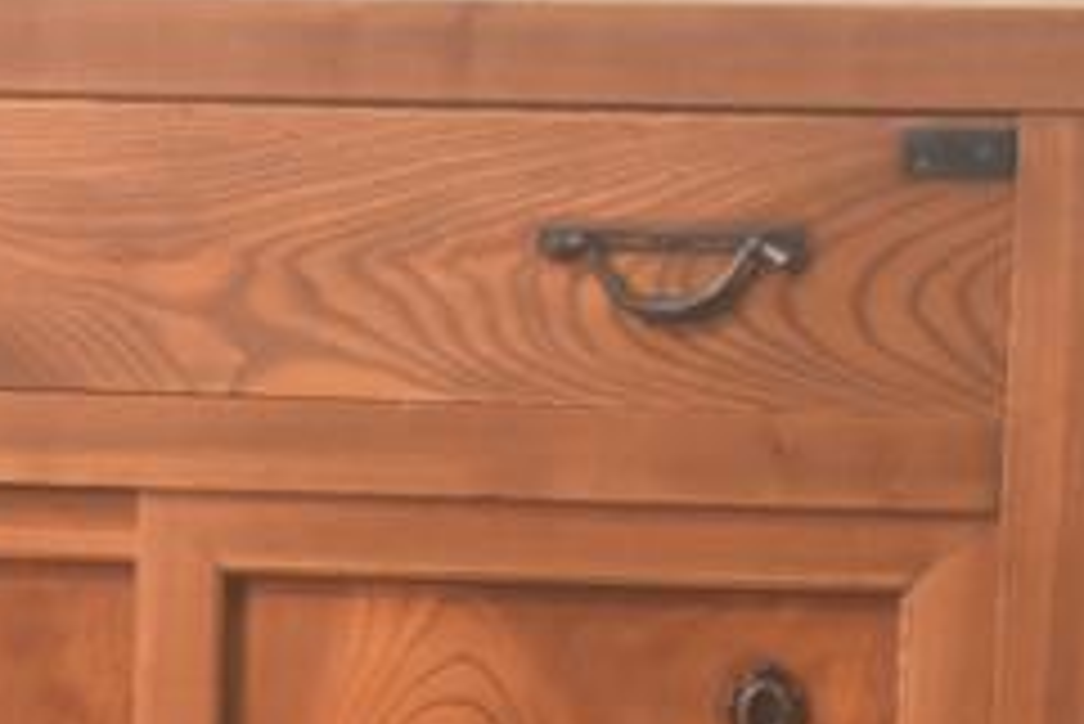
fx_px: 8948
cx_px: -643
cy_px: 821
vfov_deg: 4.6
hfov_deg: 6.8
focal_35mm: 297
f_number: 4.5
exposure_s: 1/60
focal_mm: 44
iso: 2000
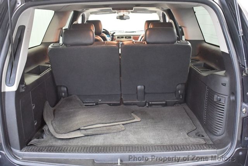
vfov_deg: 36.9
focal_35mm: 36
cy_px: 83
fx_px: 248
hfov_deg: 53.1
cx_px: 124
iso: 5600
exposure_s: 1/60
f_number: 3.5
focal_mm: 18
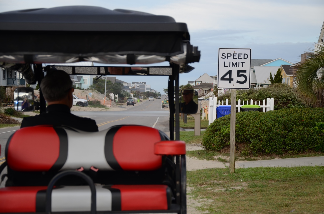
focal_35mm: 87
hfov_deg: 23.4
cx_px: 162
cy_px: 107
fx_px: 781
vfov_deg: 15.6
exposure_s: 1/160
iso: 100
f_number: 5
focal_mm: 58
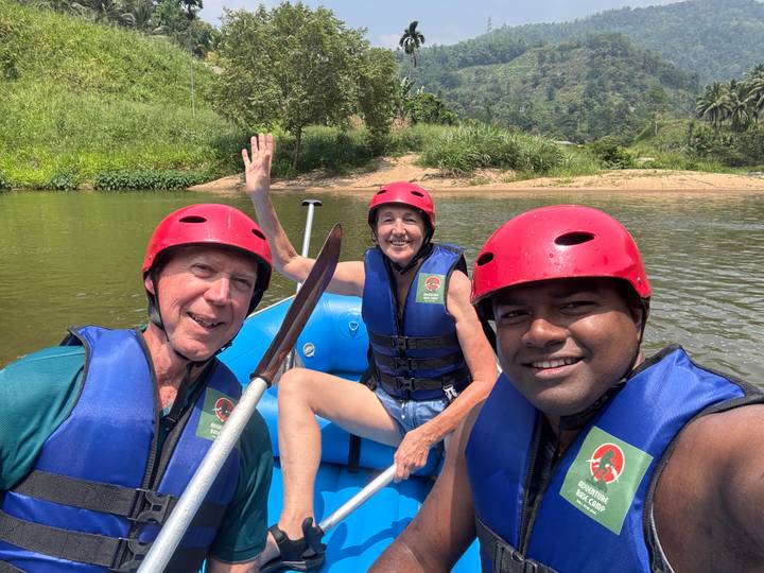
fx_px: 508
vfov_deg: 58.9
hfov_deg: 73.9
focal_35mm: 23
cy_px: 286
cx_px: 382
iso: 25
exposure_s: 1/587
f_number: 1.9
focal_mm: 2.69
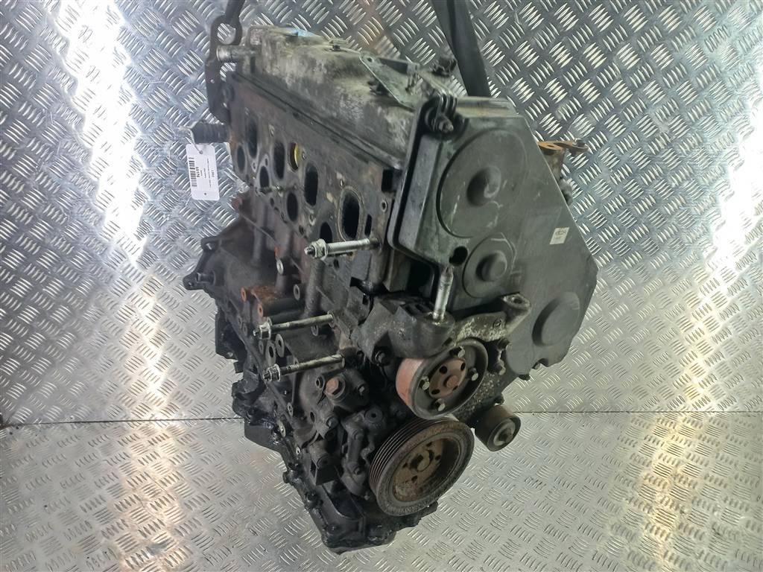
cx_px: 382
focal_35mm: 25
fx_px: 551
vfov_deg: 54.9
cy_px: 286
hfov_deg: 69.4
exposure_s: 1/50
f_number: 1.8
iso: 125
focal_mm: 4.6
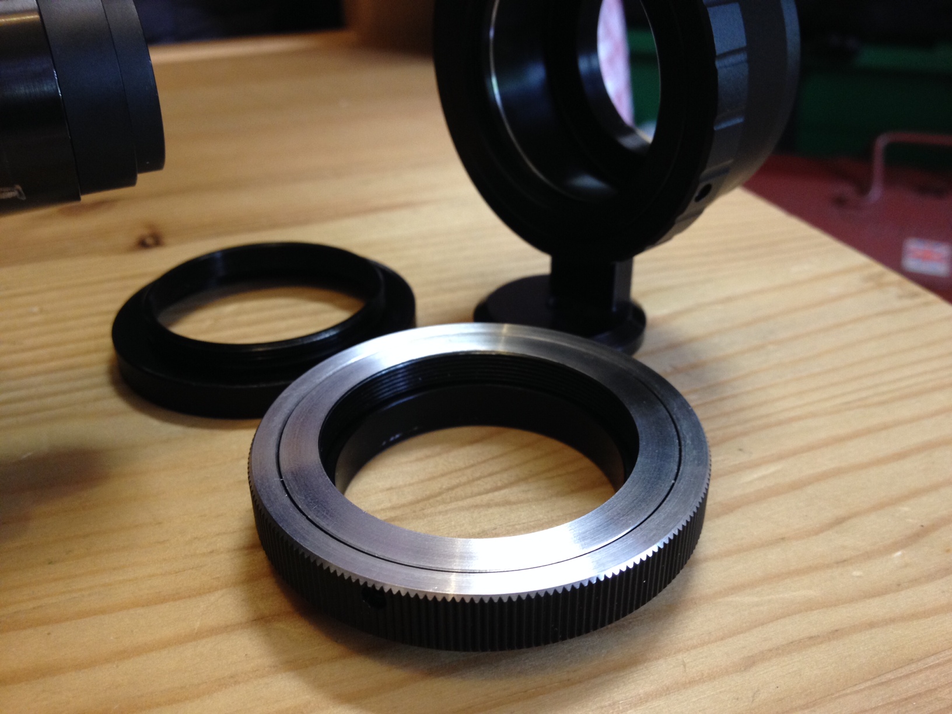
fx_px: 963
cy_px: 357
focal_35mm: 35
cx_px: 476
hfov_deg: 52.6
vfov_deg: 40.7
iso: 125
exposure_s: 1/20
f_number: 2.4
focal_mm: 4.28
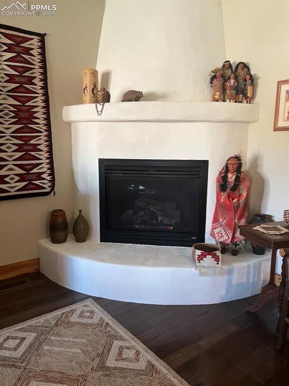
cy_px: 193
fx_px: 289
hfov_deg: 53.1
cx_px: 144
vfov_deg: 67.3
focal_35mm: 26
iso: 200
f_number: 1.5
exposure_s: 1/60
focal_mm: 5.7
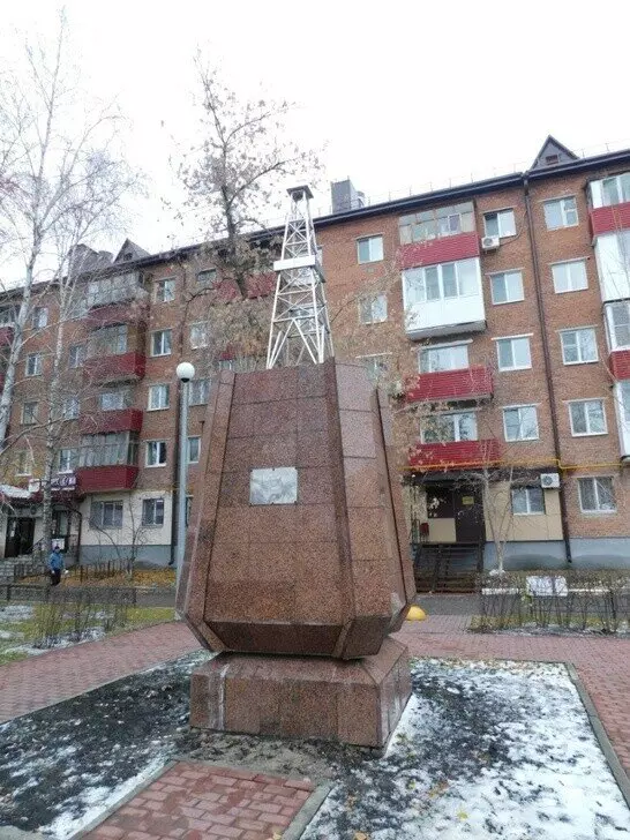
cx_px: 315
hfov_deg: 58.9
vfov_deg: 73.9
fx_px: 558
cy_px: 420
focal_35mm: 23
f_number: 3
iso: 125
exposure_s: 1/50
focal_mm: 4
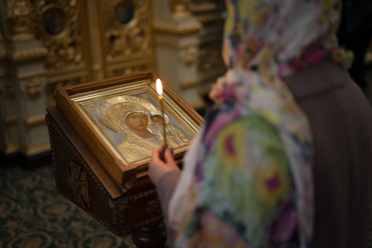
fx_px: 516
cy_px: 124
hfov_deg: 39.6
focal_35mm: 50
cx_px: 186
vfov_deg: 27.0
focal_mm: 50
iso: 400
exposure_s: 1/125
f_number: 1.8
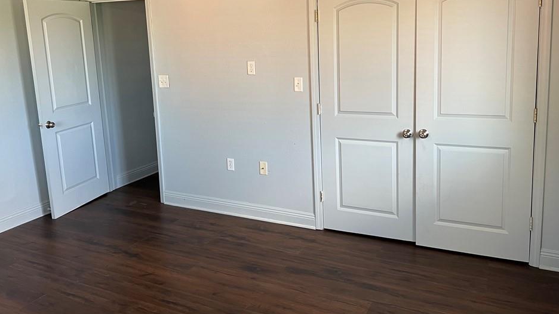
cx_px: 276
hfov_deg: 62.6
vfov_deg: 37.4
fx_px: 459
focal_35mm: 31
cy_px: 111
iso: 80
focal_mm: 5.7
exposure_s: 1/60
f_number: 1.5
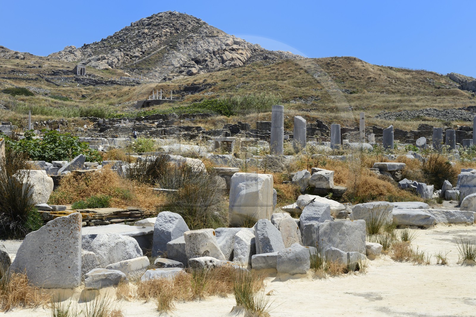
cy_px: 158
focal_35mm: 70
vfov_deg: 19.4
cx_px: 238
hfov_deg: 28.9
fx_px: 925
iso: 200
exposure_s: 1/320
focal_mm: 70
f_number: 11
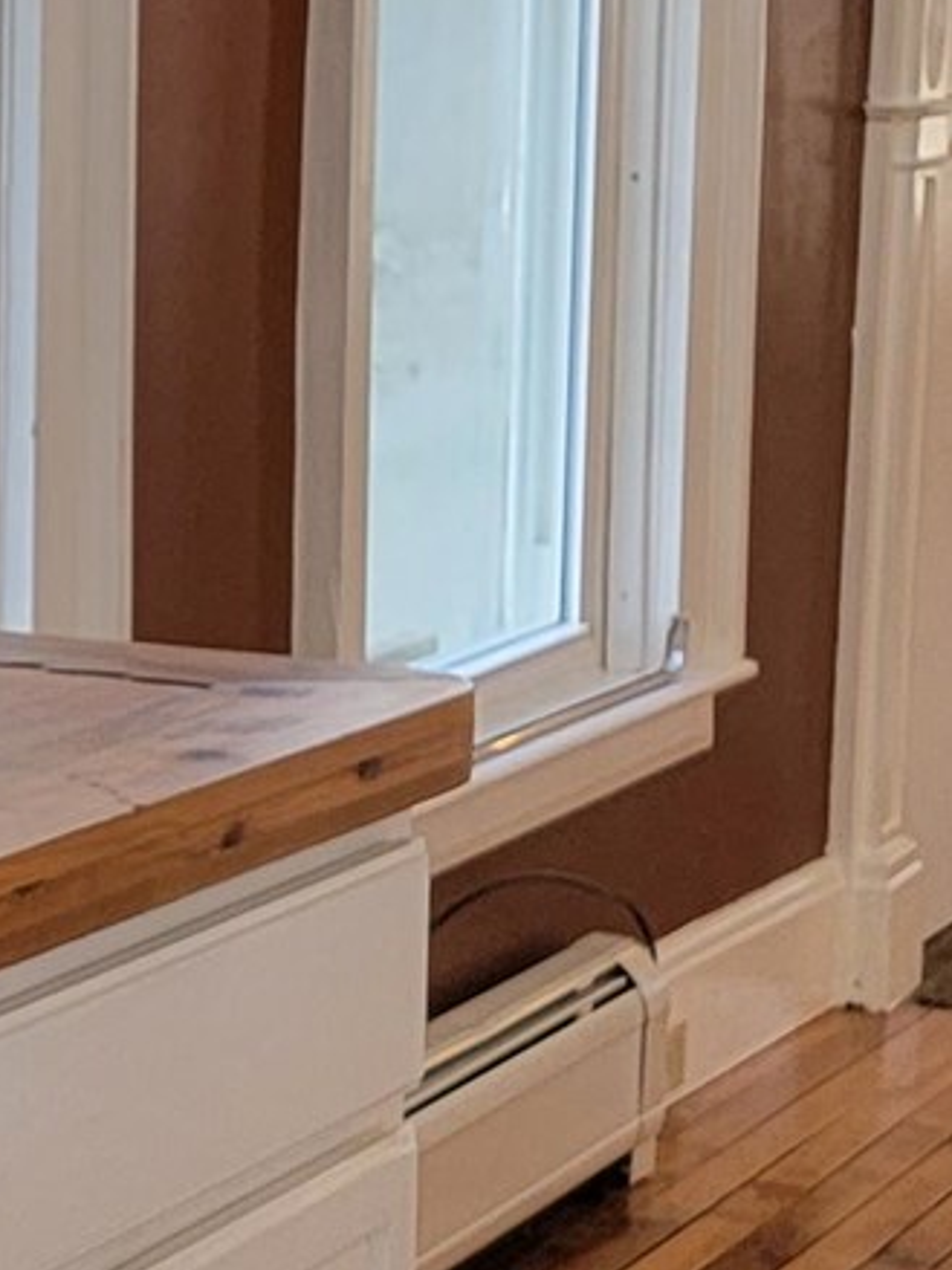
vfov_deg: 15.6
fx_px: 4623
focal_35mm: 126
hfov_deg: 10.4
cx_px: -1238
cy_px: 625
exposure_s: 1/120
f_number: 1.8
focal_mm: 6.7
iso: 250
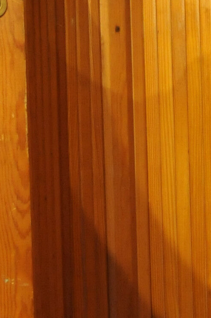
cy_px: 632
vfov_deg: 8.2
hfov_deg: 5.7
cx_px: 306
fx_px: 2116
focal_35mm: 240
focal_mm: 28
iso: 800
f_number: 4
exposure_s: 1/20
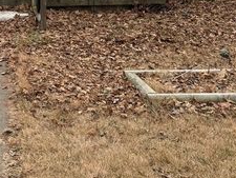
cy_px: -31
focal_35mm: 71
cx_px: 8
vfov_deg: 19.6
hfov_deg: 26.2
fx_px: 484
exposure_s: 1/955
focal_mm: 6.76
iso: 100
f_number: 1.78
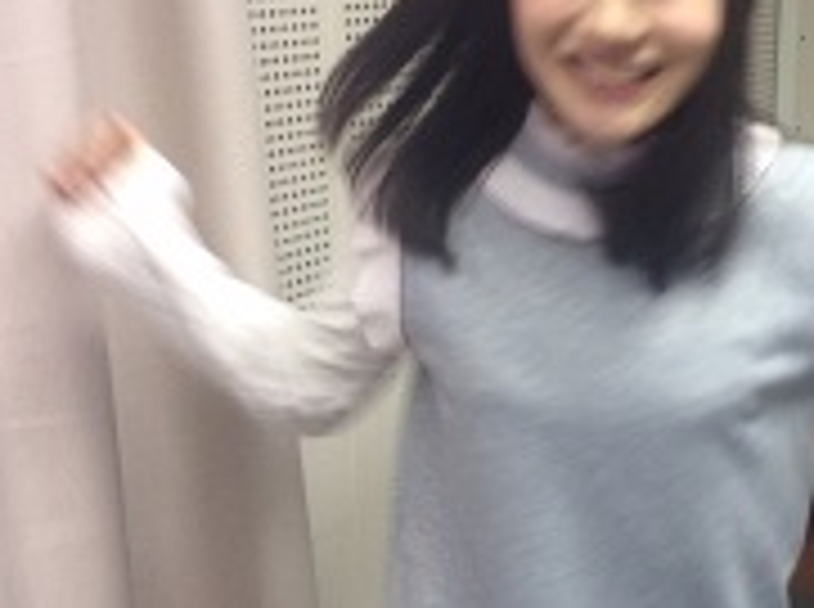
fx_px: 1525
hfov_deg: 28.8
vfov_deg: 22.4
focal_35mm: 65
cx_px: 713
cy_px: 394
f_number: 2.2
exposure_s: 1/33
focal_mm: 4.15
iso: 125
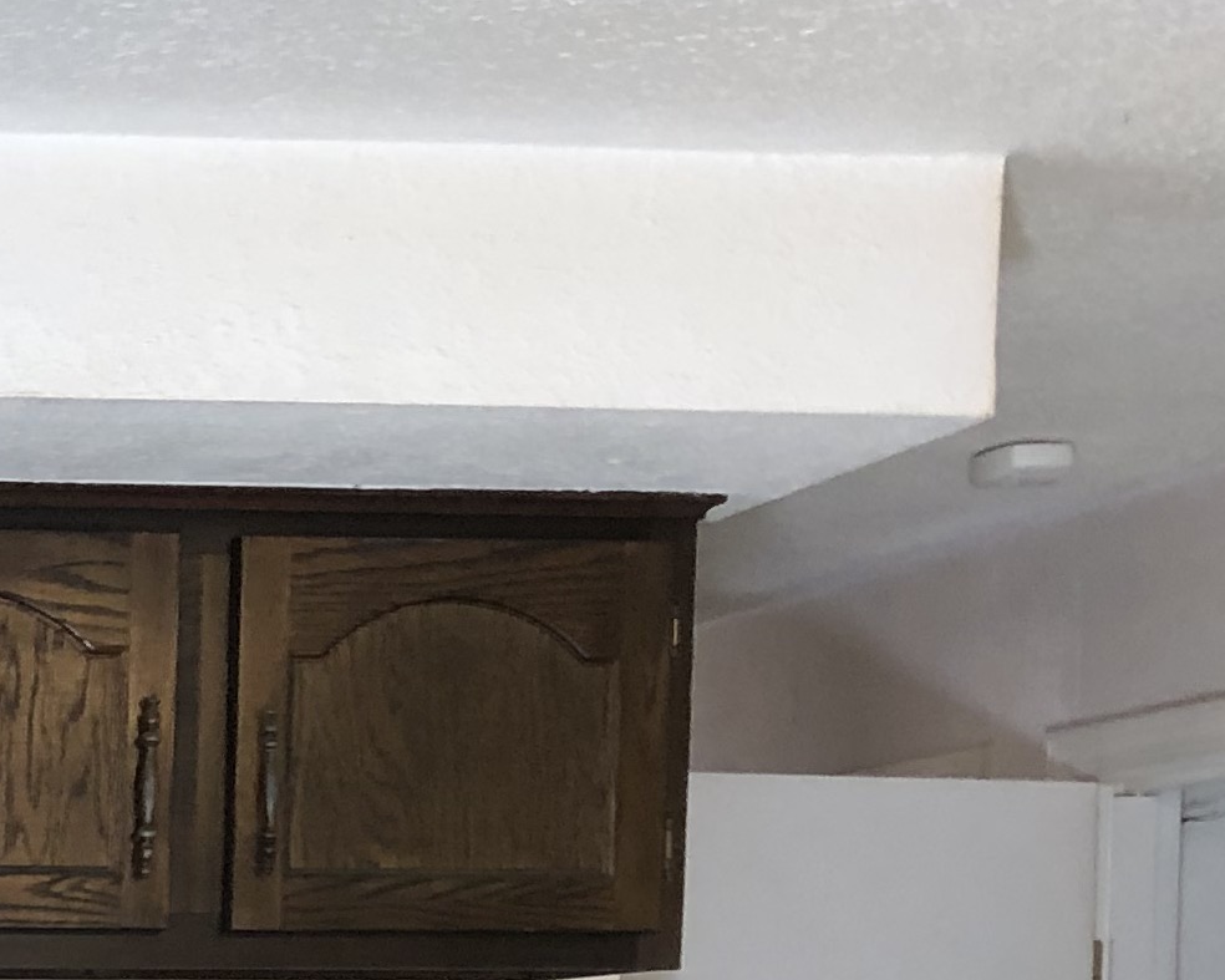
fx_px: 4060
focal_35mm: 112
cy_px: 1549
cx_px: -518
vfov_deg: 12.9
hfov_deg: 16.0
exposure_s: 1/15
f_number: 1.8
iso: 40
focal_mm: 3.99
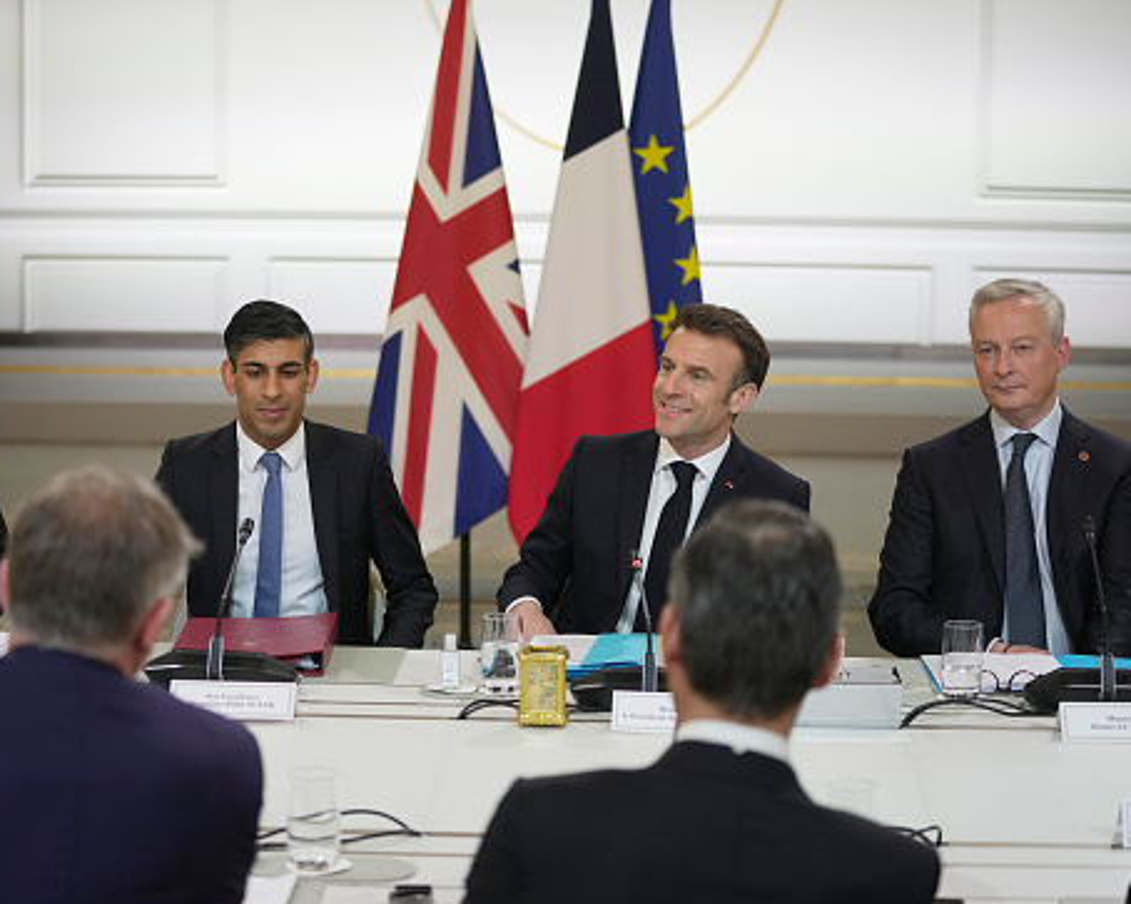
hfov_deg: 22.2
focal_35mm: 86
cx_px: 436
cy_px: 488
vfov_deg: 17.9
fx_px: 2878
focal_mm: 70
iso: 1600
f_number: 2.8
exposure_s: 1/500
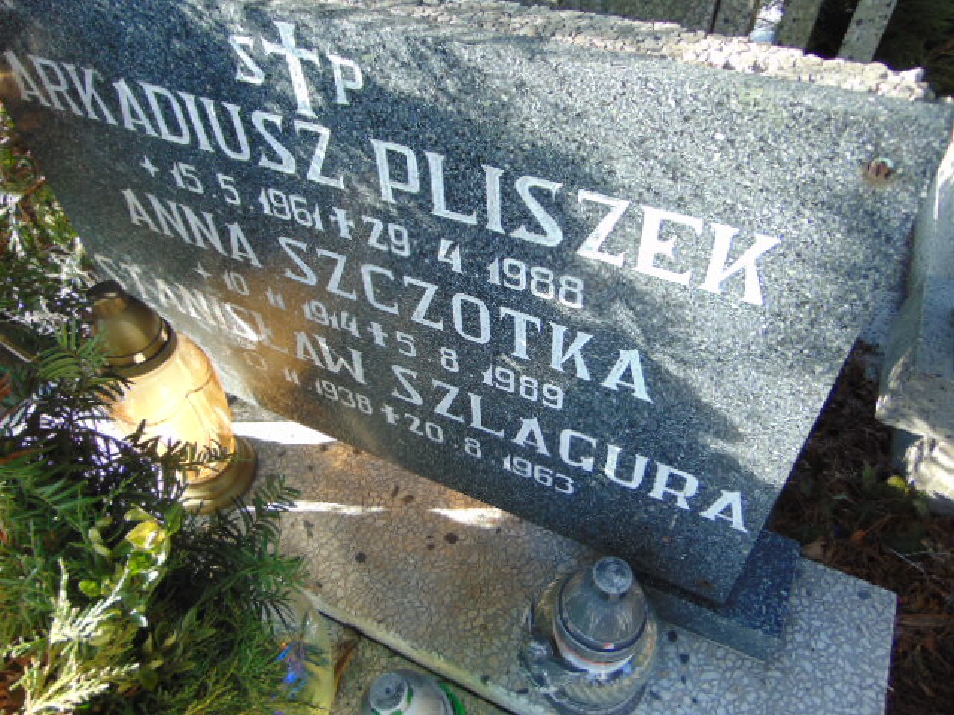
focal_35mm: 25
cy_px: 358
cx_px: 477
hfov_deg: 69.4
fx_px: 689
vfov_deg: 54.9
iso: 100
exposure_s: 1/125
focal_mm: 4.5
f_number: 3
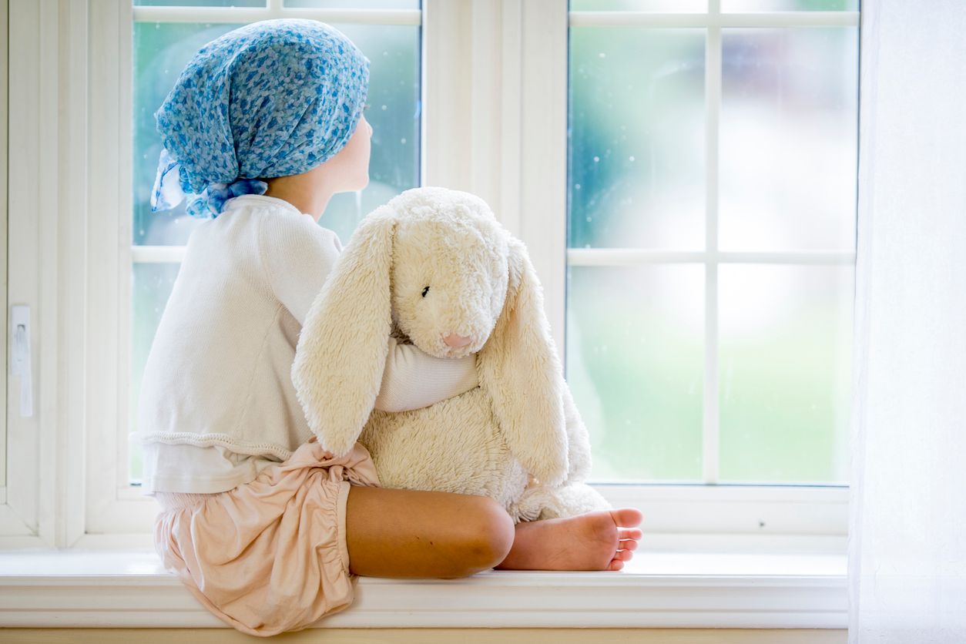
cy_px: 322
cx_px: 483
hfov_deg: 10.3
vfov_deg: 6.9
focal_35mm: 200
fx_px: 5366
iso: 400
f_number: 2
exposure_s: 1/250
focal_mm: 200
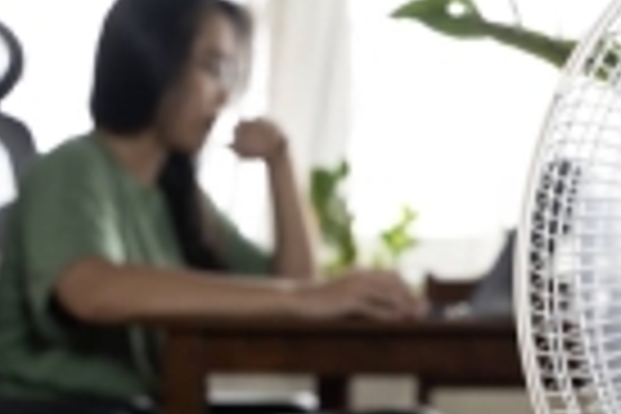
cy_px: 270
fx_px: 2449
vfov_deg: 9.7
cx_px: 688
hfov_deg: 14.1
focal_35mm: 142
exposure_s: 1/60
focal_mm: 49
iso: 400
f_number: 4.5
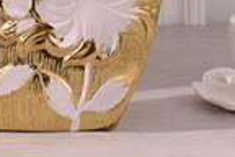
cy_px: -247
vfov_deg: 4.8
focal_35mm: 277
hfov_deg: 7.4
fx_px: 1808
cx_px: 29
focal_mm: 50
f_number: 5.6
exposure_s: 1/60
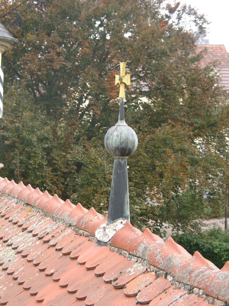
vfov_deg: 19.6
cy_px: 153
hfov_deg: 14.8
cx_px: 114
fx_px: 882
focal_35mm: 100
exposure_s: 1/116
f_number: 2.8
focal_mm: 20.74
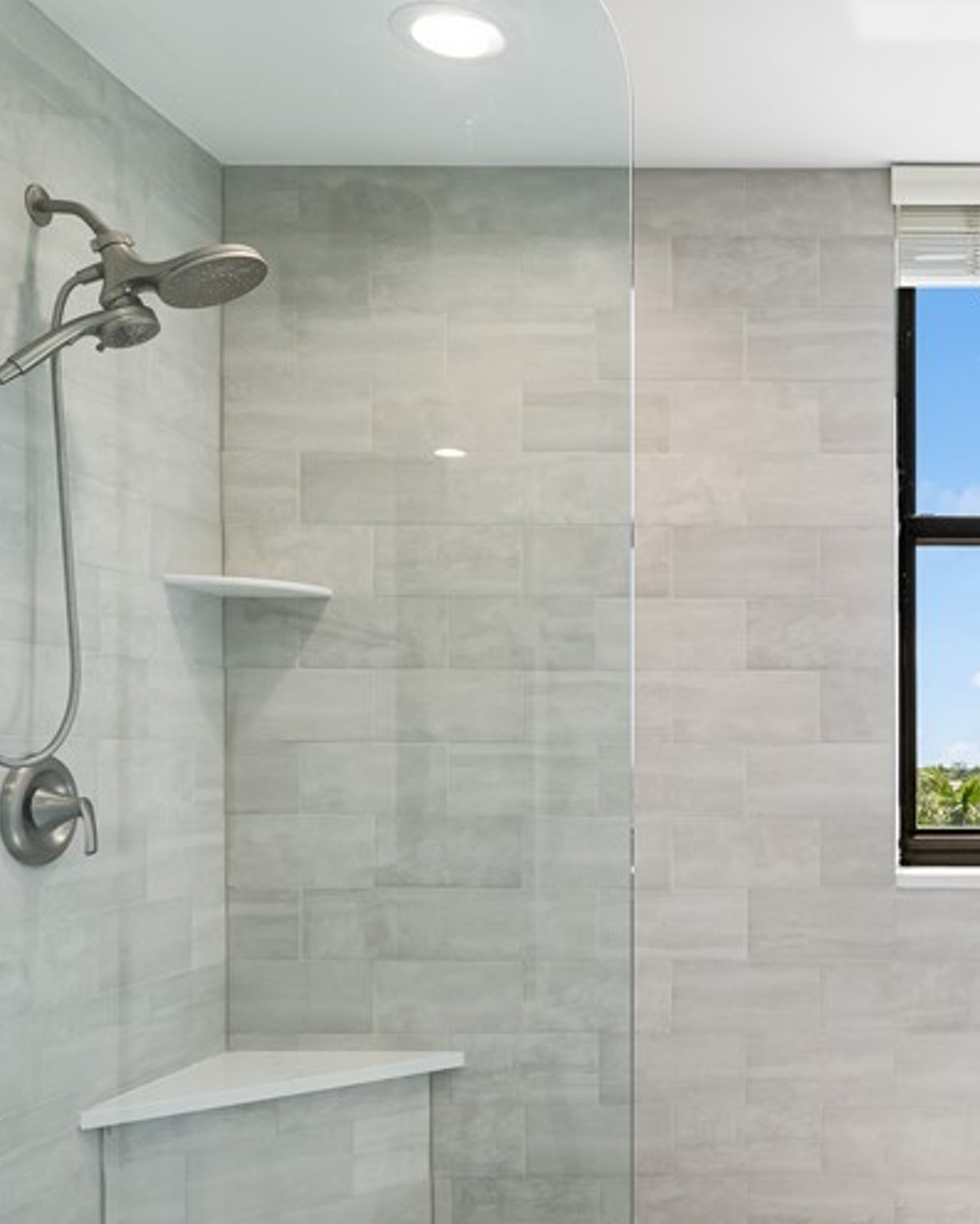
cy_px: 772
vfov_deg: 48.3
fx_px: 1348
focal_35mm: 37
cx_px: 948
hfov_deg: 36.5
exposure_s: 1/50
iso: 400
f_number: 8
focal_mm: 18.1
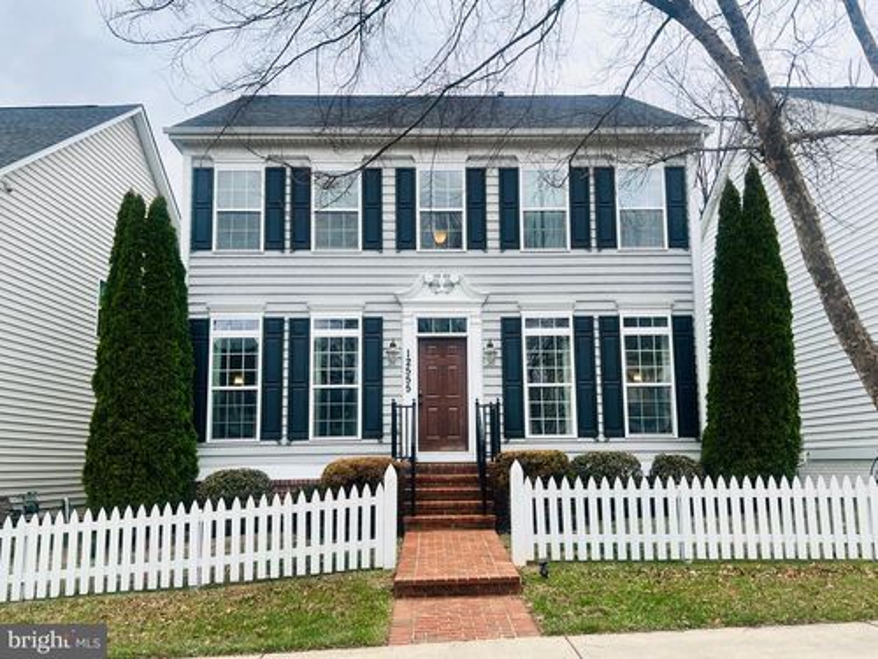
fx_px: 659
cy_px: 330
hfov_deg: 67.3
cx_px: 439
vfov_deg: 53.1
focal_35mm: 26
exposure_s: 1/940
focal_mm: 5.7
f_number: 1.5
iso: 50
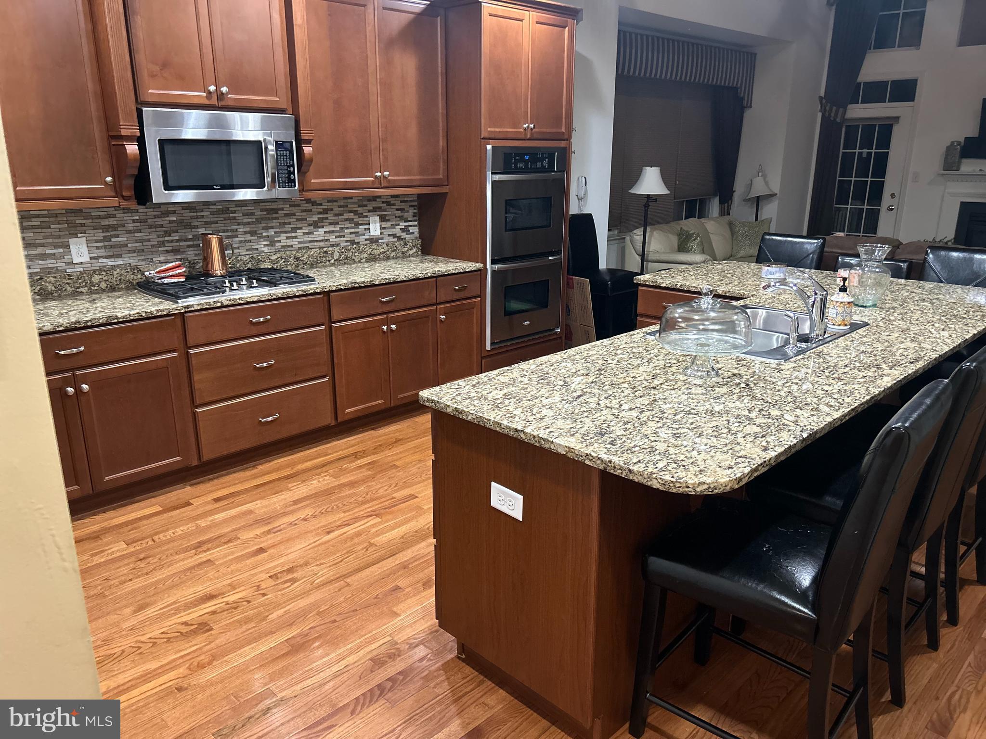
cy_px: 370
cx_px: 493
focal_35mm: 26
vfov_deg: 53.1
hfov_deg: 67.3
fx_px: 741
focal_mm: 5.7
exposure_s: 1/60
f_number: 1.5
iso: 500
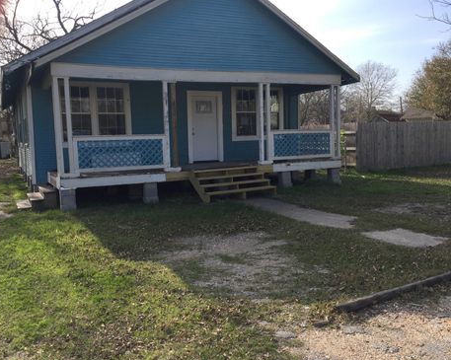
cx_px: 208
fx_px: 414
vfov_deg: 47.1
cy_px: 177
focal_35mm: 31
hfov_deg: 57.1
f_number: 2.2
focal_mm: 4.15
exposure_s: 1/942
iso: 32
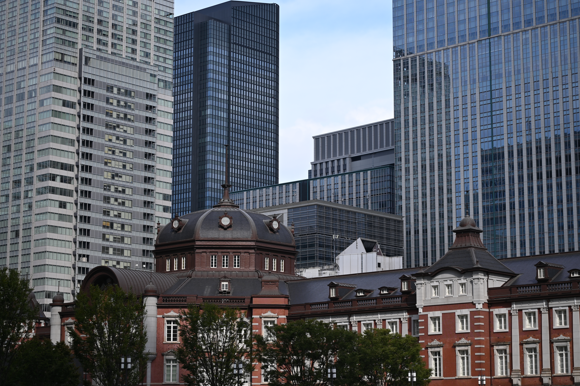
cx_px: 310
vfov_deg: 17.3
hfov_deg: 25.7
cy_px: 191
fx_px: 1272
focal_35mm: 79
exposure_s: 1/500
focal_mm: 70
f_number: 4.5
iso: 100
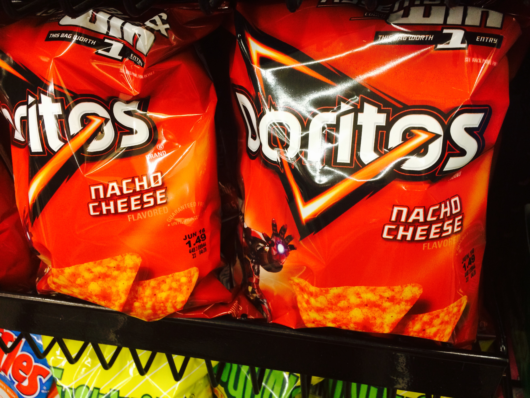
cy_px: 199
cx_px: 265
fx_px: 444
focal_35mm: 29
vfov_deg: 48.2
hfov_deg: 61.7
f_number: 2.2
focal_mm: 4.15
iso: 200
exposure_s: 1/30
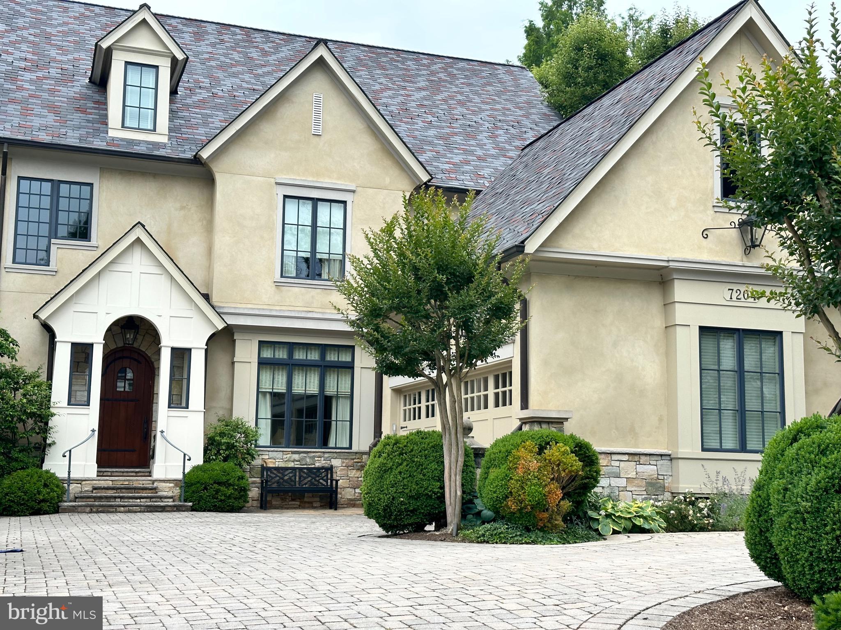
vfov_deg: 30.3
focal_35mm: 48
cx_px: 420
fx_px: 1166
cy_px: 315
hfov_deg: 39.7
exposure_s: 1/1517
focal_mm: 6.86
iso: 64
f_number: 1.78
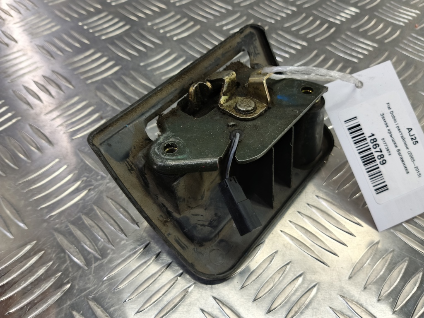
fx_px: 282
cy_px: 159
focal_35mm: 23
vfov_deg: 58.9
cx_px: 212
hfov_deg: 73.9
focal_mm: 4.11
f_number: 1.6
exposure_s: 1/33.3
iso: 132
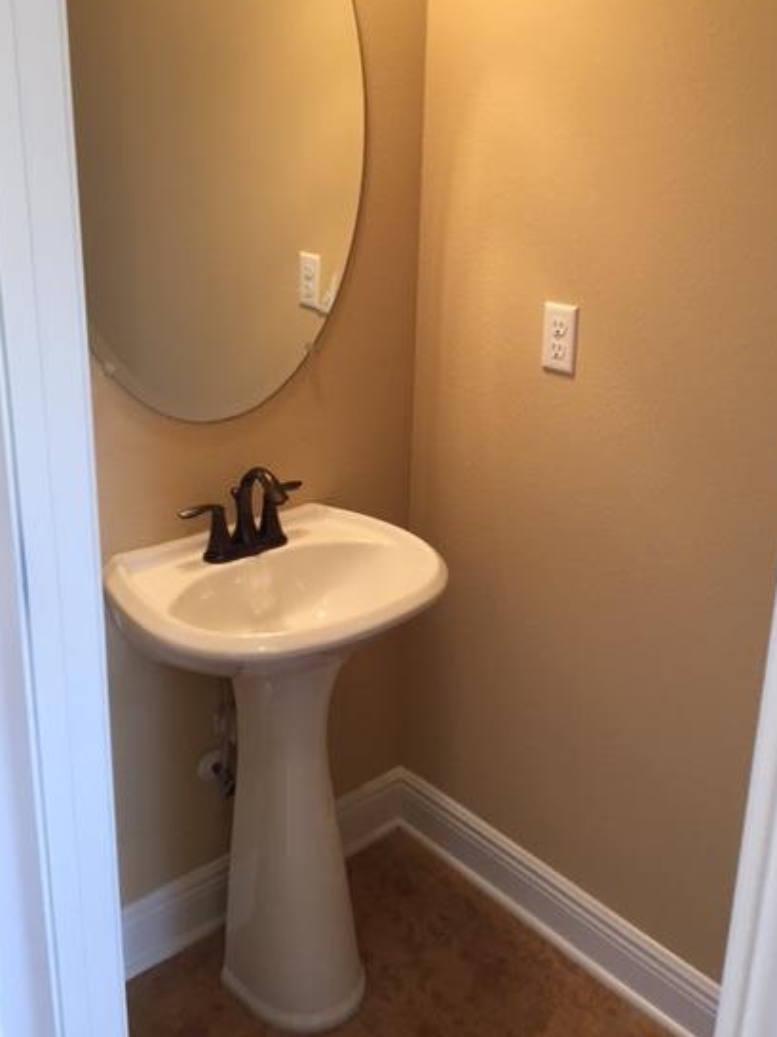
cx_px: 403
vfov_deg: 53.7
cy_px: 431
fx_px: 1018
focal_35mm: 34
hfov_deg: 41.8
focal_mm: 4.15
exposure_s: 1/30
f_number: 2.2
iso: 64
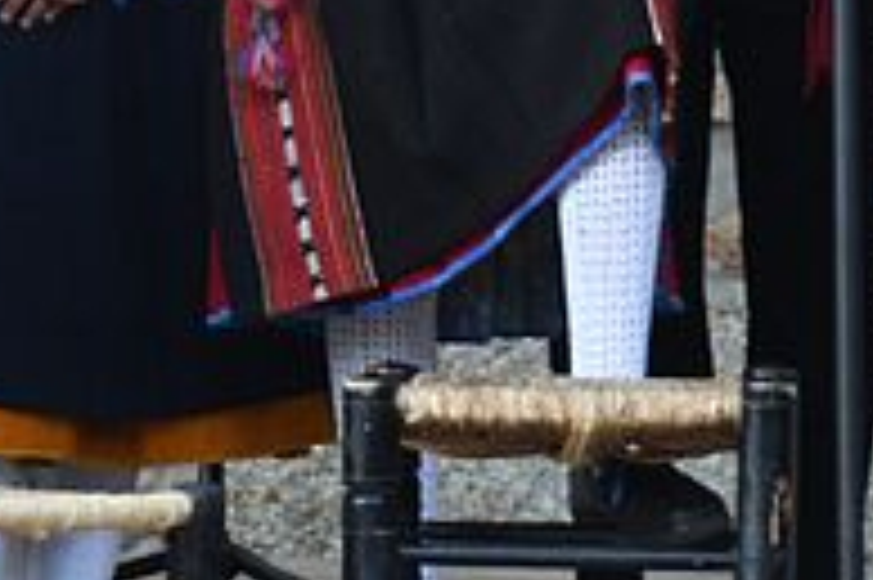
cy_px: -366
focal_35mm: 307
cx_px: -27
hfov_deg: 6.7
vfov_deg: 4.4
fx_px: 7438
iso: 800
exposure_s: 1/125
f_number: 4
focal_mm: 70
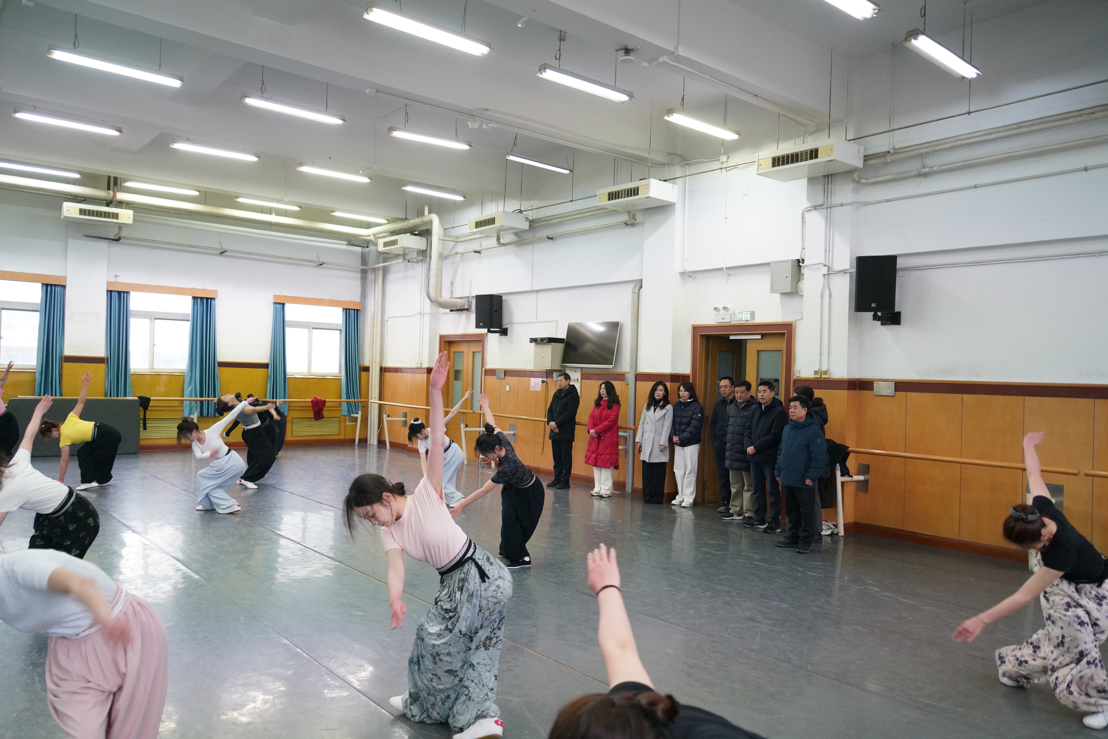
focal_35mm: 26
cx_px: 554
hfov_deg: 69.4
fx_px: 800
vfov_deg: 49.6
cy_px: 370
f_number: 3.5
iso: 4000
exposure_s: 1/200
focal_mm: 26
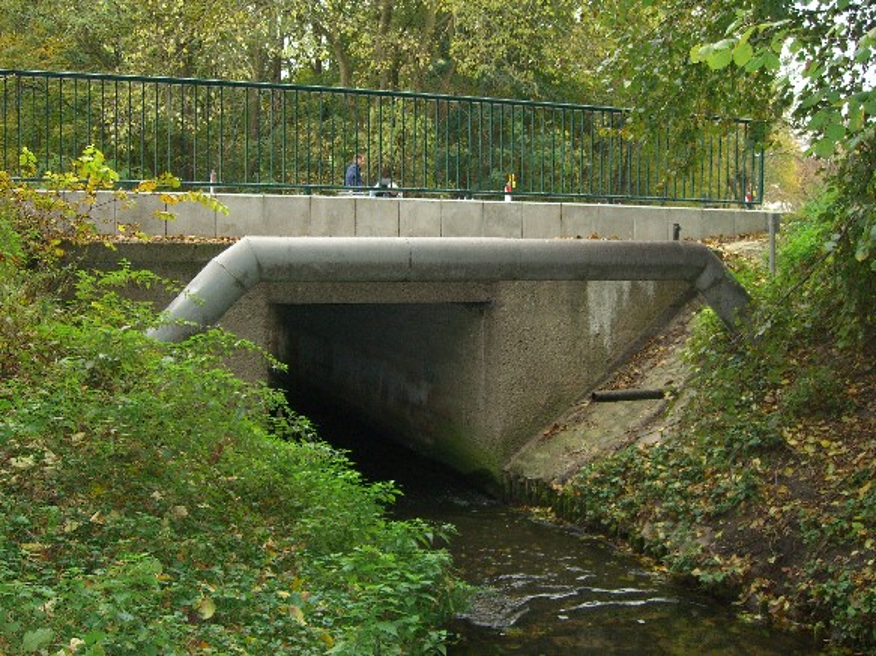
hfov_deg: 49.0
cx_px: 438
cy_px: 328
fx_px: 961
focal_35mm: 38
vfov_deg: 37.7
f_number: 2.8
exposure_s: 1/60
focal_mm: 7.9
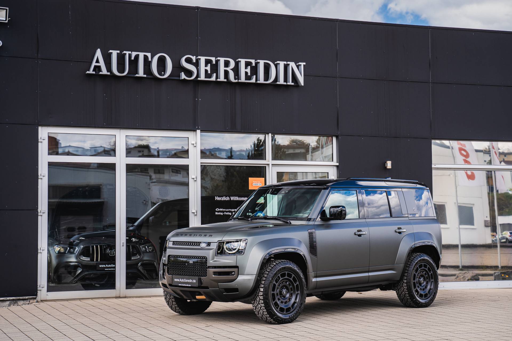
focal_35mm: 60
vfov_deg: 22.6
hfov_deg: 33.4
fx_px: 853
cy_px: 170
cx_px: 256
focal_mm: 60
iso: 320
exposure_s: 1/320
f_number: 4.5
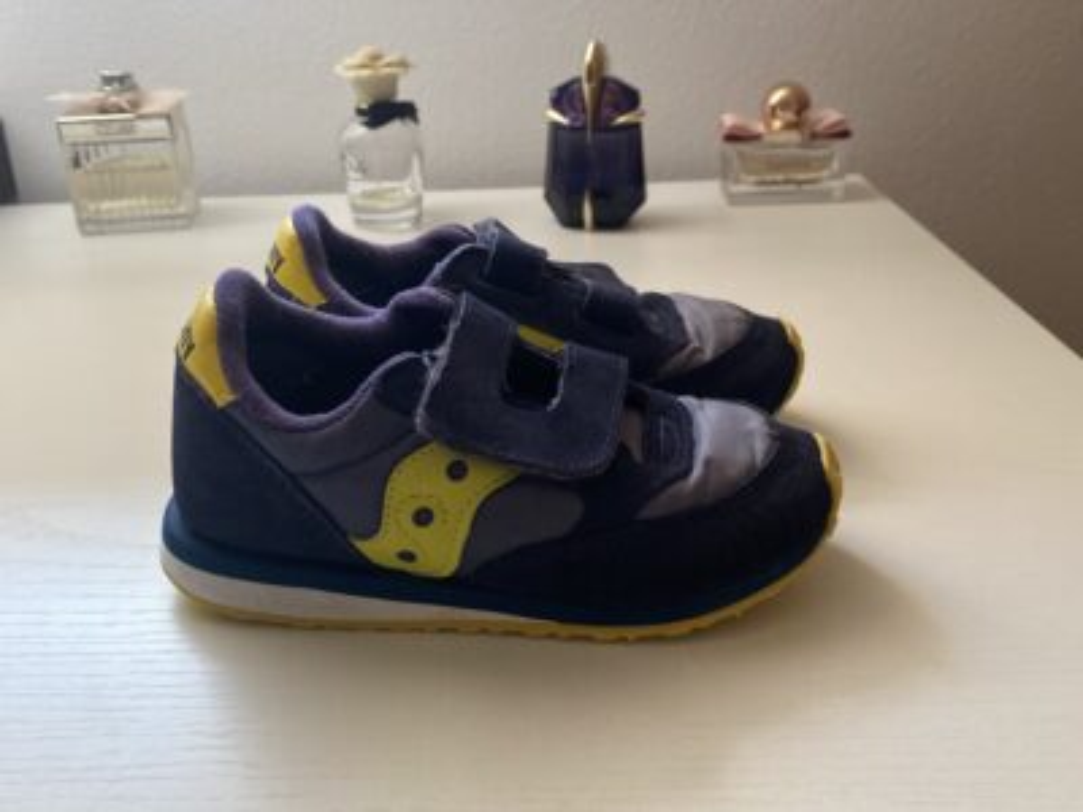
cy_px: 406
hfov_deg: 67.3
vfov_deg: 53.1
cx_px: 542
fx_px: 813
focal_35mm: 26
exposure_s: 1/102
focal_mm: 4.25
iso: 125
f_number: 1.8
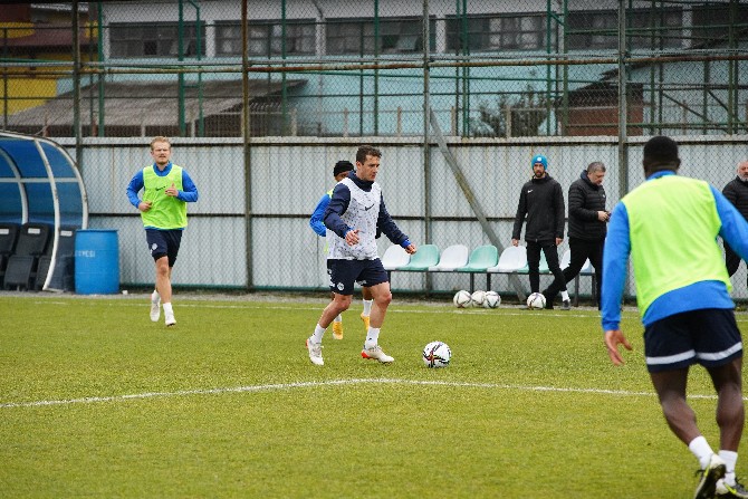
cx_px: 374
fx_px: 4156
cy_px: 250
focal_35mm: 200
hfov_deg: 10.3
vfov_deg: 6.9
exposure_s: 1/6400
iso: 5000
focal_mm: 200
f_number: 5.6
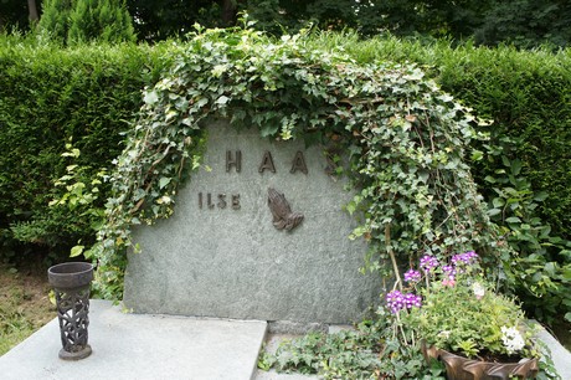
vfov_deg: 41.7
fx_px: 499
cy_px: 190
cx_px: 286
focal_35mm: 32
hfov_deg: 59.5
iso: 250
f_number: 5.6
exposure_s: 1/100
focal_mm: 21
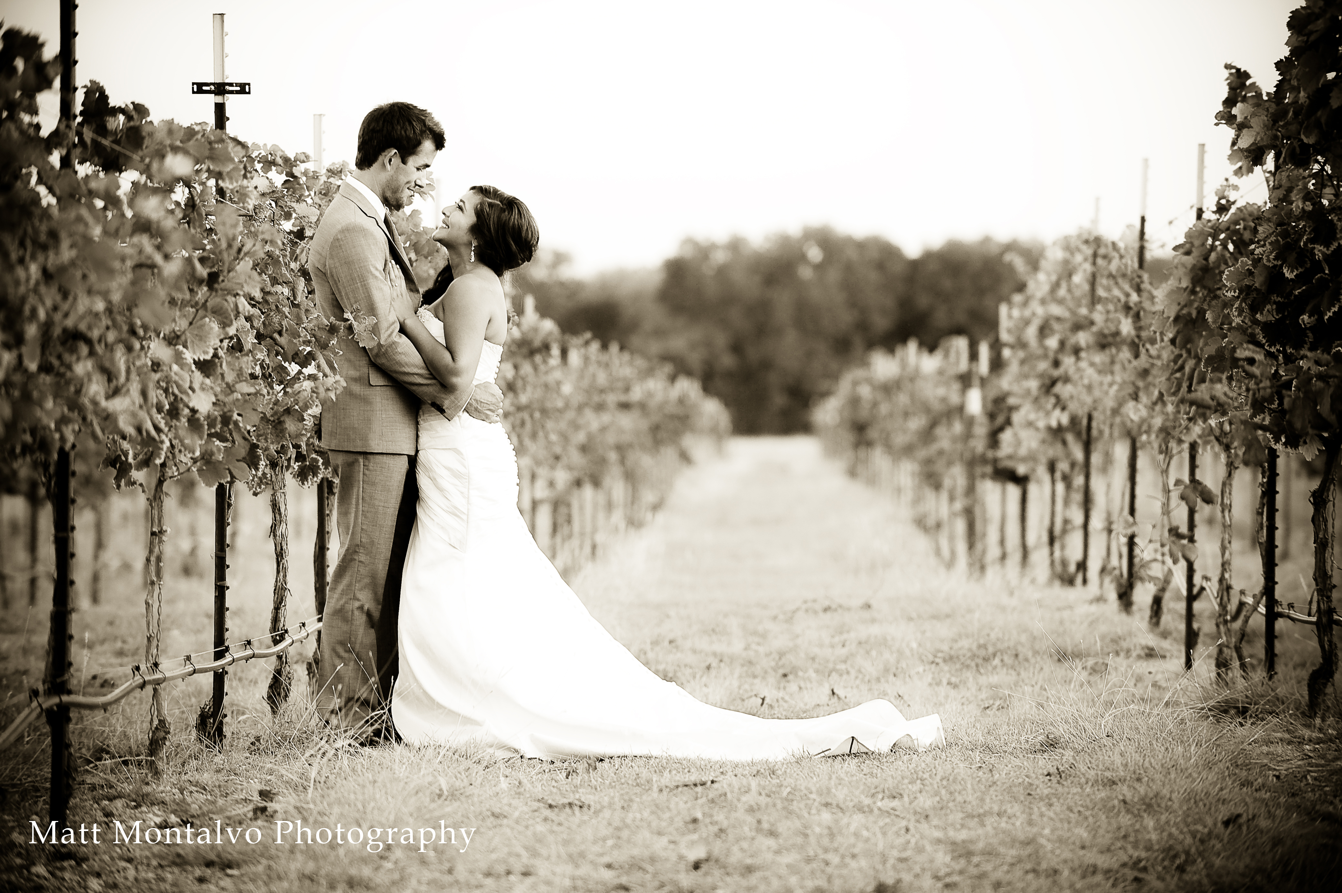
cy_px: 446
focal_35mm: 160
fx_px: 5960
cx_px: 671
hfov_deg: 12.8
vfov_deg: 8.6
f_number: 3.5
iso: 320
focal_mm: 160
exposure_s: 1/125
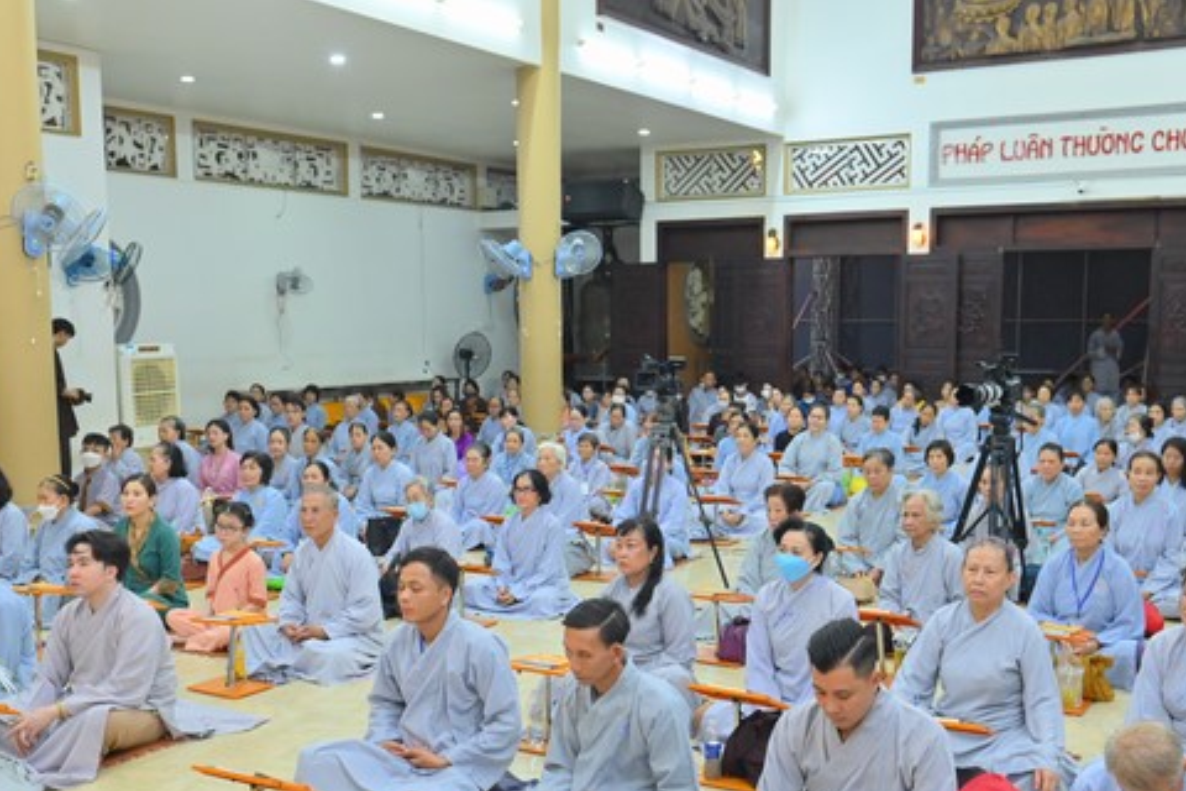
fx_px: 1384
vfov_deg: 31.6
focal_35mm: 42
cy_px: 533
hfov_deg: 46.4
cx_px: 583
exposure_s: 1/80
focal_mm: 31
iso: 2500
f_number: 4.5
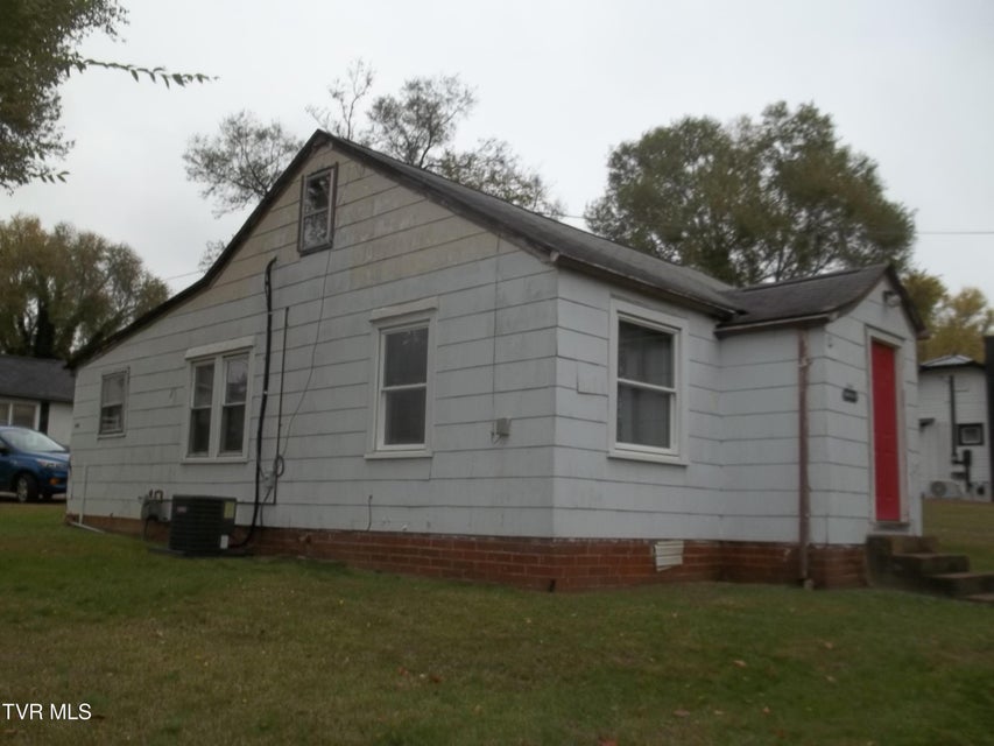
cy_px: 373
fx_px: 948
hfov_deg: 55.3
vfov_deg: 43.0
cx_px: 497
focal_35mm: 33
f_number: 3.3
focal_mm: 5.9
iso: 64
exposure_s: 1/400
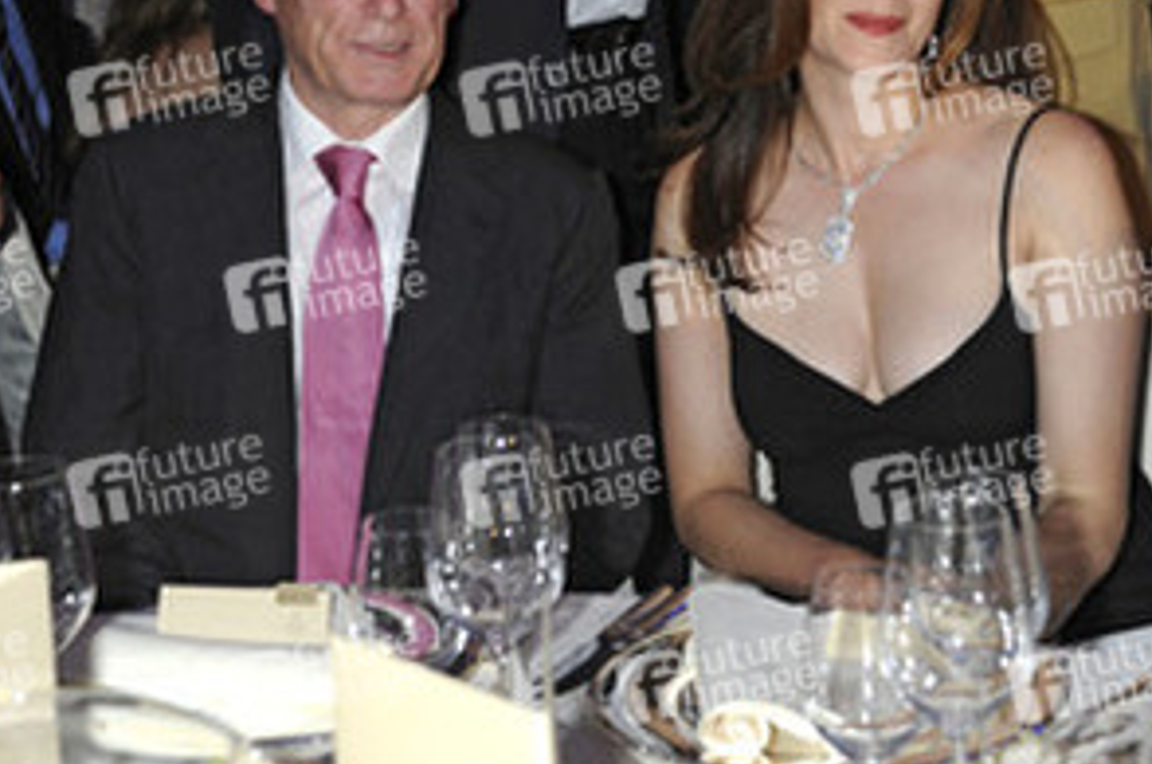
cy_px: 188
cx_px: 613
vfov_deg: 15.8
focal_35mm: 86
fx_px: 2747
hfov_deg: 23.7
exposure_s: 1/80
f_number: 5.6
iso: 1000
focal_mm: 56
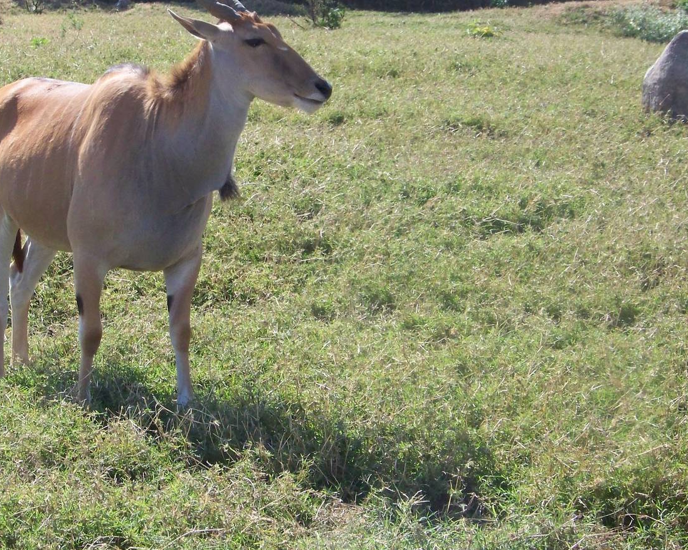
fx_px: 2261
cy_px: 195
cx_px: 234
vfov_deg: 13.9
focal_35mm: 111
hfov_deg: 17.3
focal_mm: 13.2
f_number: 4.5
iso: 200
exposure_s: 1/800
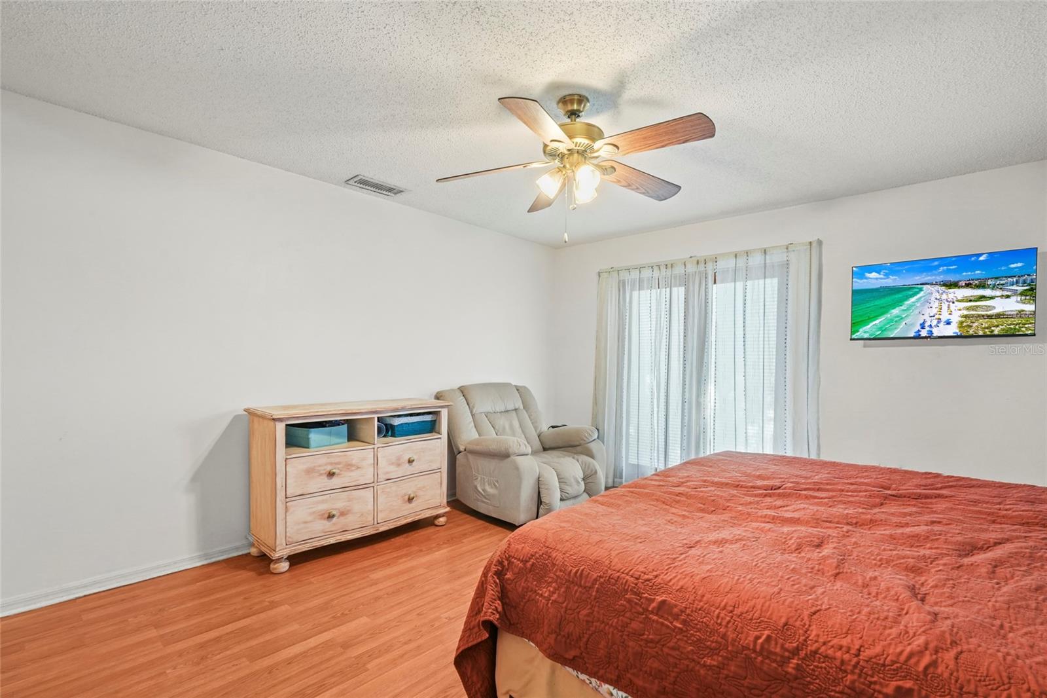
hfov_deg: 96.7
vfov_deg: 73.7
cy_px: 349
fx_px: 465
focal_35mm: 16
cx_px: 524
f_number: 10
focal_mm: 16
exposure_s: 1/1.67
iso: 400
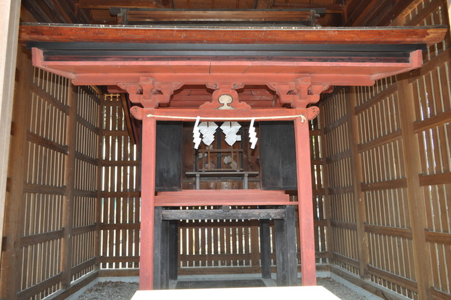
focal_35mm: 27
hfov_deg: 67.4
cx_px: 226
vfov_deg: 47.8
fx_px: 338
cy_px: 150
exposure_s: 1/100
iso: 400
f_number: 5
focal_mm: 18
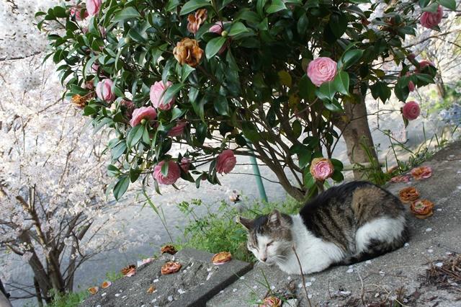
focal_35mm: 30
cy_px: 154
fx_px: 384
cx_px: 230
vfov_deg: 43.6
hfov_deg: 62.0
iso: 200
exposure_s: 1/80
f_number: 5.6
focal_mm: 20
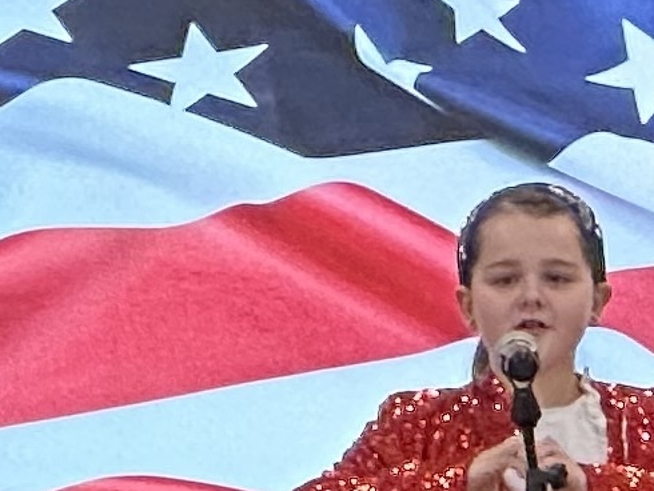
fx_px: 2495
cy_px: 394
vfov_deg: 11.2
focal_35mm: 132
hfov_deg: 14.8
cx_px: 551
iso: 400
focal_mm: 9
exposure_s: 1/60
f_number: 2.8
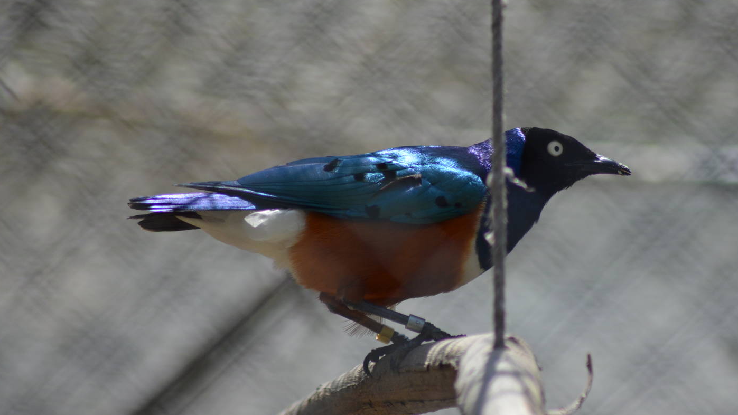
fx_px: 8435
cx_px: 407
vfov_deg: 2.8
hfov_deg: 5.0
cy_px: 196
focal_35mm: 431
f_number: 5
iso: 400
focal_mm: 240
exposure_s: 1/1600
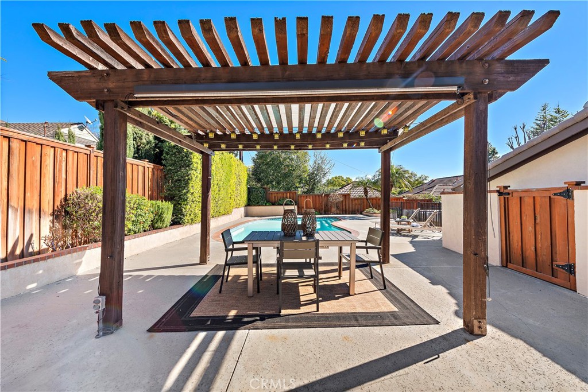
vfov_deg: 77.3
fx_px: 245
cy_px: 196
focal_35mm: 15
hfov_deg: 100.4
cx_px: 294
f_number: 7.1
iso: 160
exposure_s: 1/500
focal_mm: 15
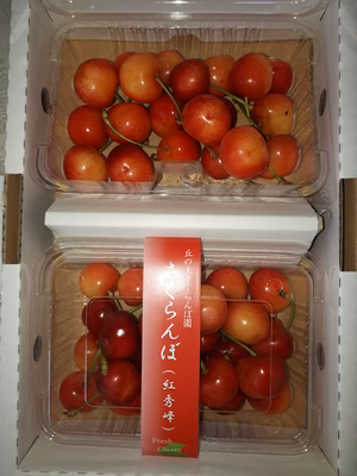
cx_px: 178
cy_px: 238
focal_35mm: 27
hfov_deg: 51.4
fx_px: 371
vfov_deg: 65.3
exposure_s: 1/123
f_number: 1.9
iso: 40
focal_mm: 3.6
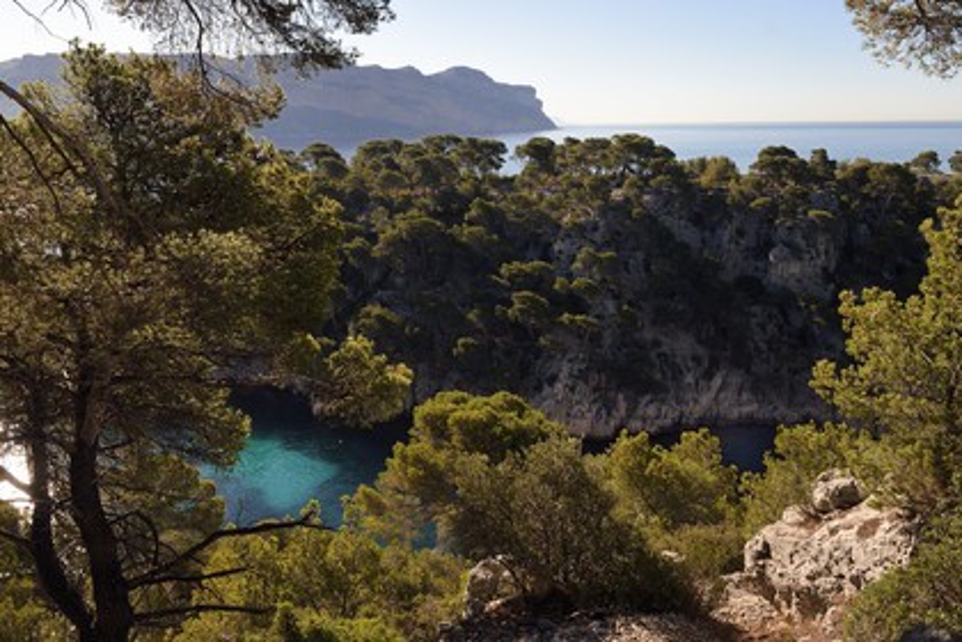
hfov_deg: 63.7
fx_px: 775
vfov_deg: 45.0
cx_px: 481
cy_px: 321
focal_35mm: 29
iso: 200
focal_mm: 29
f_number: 11
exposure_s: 1/250
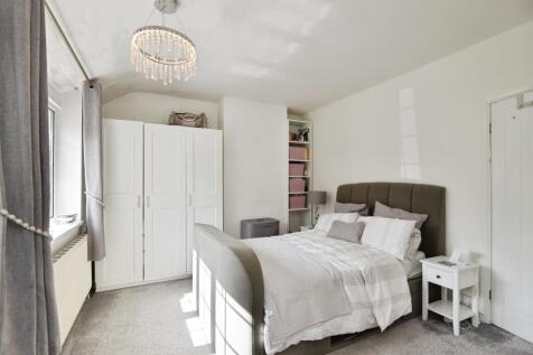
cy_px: 178
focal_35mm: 16
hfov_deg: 96.8
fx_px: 237
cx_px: 266
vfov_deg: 73.7
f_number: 7.1
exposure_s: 1/160
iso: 400
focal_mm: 16
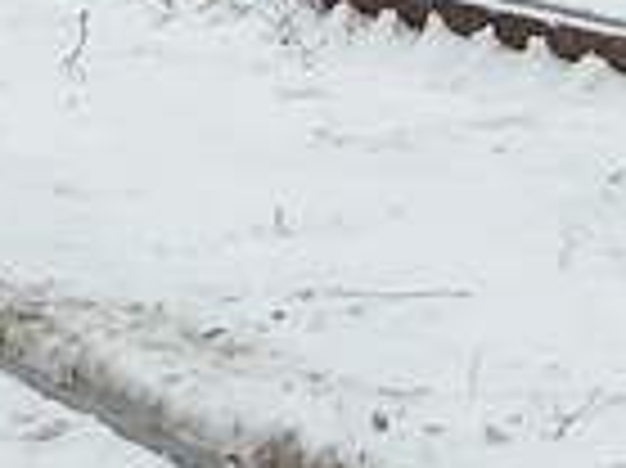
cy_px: -1215
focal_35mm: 272
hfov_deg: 6.9
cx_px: 1423
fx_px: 4915
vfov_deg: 5.0
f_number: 4
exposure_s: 1/125
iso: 80
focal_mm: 6.1
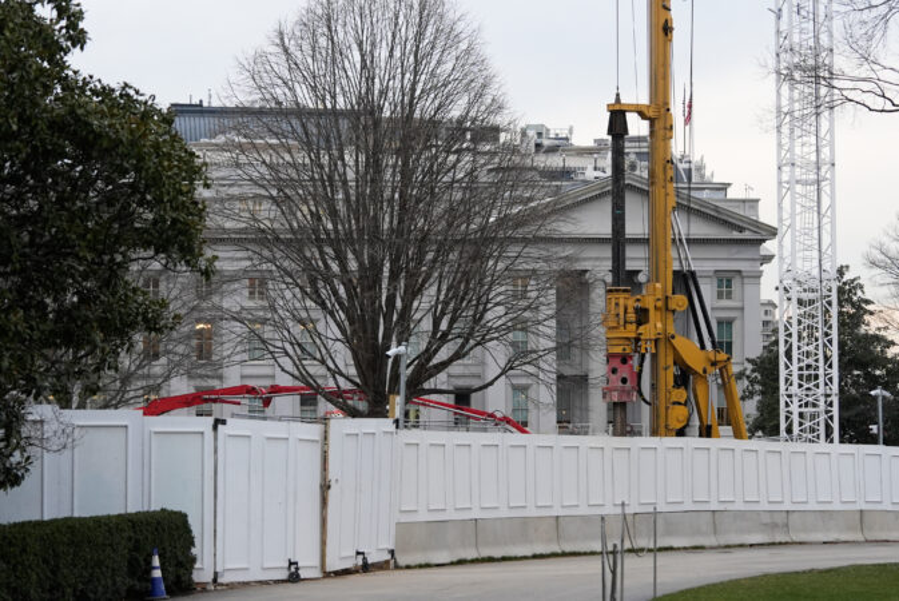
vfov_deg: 13.1
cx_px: 450
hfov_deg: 19.4
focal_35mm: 105
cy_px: 300
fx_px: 2624
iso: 800
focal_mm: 70
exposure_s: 1/800
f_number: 2.8
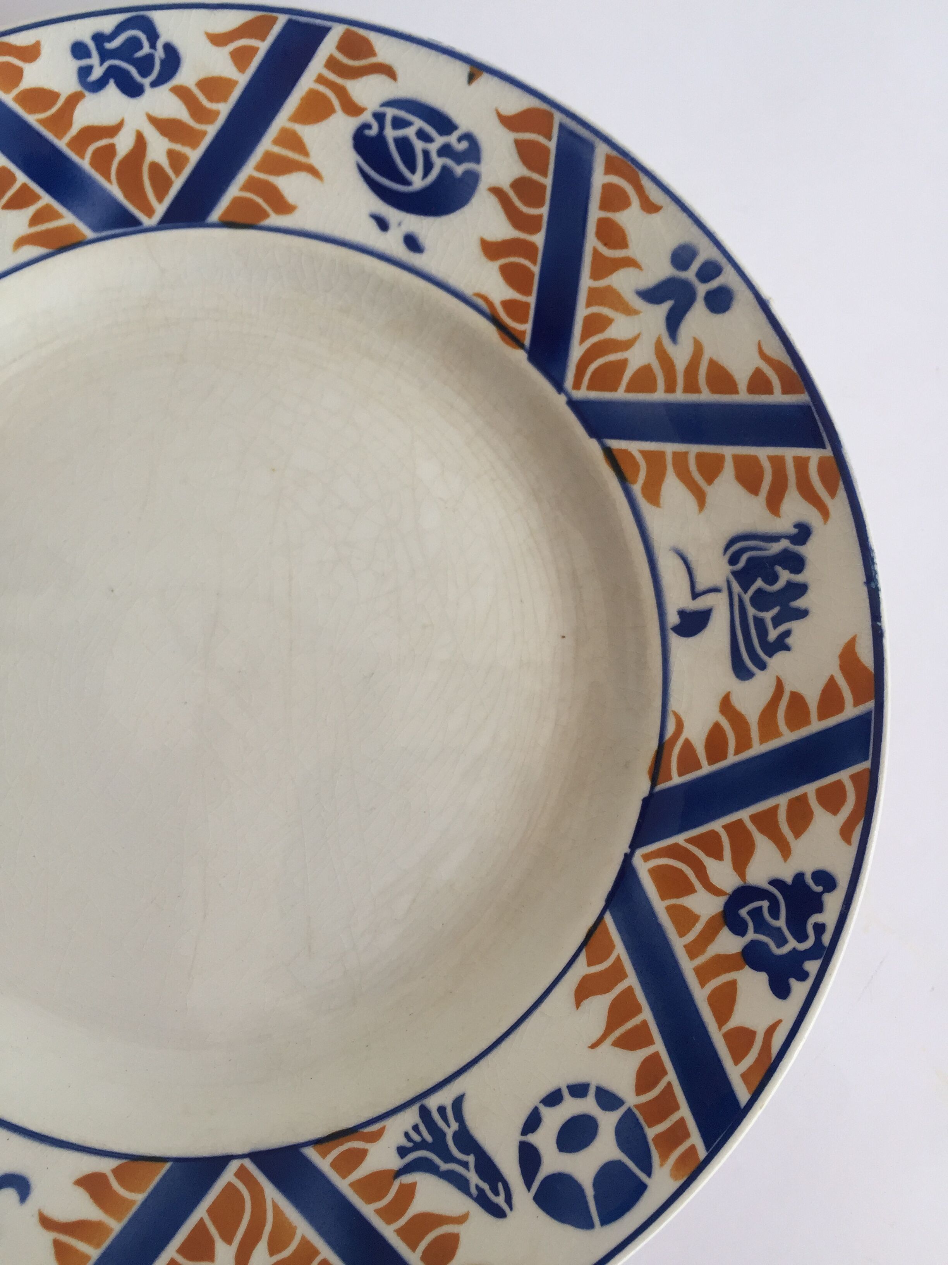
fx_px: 1059
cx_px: 474
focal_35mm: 29
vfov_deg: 61.7
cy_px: 632
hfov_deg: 48.2
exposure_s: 1/100
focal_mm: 4.15
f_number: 2.2
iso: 50
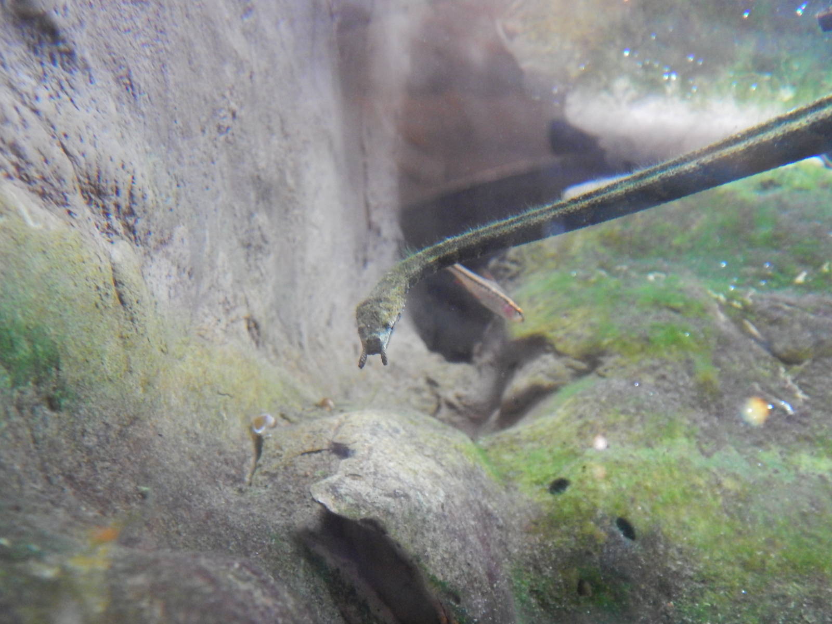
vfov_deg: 40.7
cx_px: 416
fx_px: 841
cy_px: 312
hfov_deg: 52.6
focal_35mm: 35
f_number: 3.3
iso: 640
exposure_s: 1/8
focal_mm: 6.1
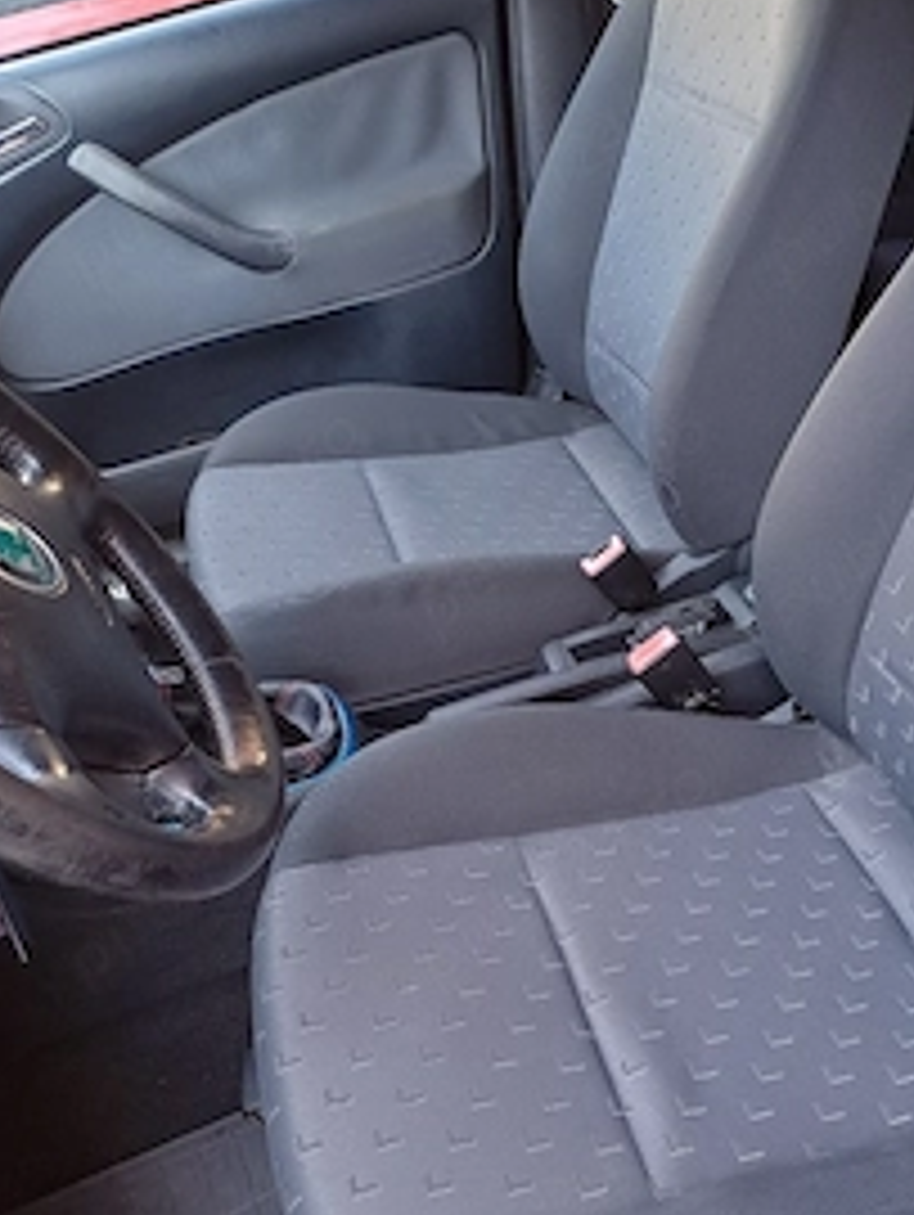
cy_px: 576
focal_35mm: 37
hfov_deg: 38.0
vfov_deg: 50.1
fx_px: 1301
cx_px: 653
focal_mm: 4.65
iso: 125
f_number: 1.8
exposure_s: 1/50
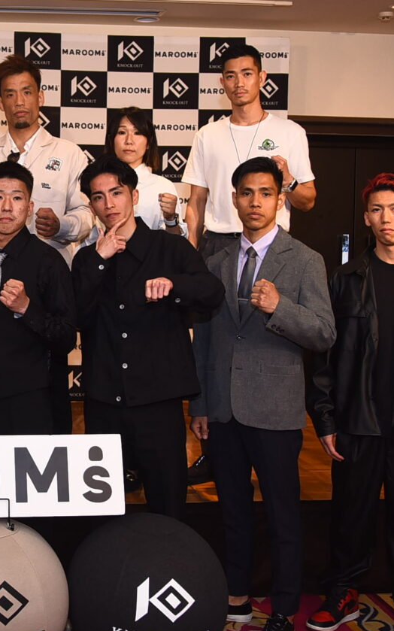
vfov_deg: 36.2
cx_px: -18
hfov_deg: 22.1
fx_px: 963
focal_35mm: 56
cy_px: 253
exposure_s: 1/200
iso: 800
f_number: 4
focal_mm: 24
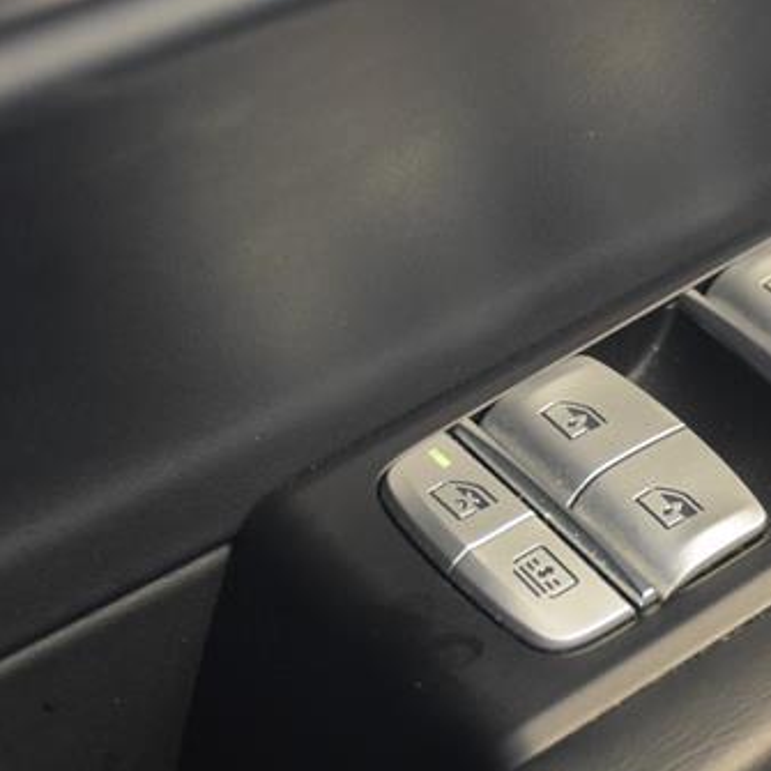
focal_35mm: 146
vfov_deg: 12.0
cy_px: 353
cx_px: 808
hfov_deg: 11.8
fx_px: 3679
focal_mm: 48
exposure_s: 1/50
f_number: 4.5
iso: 3200
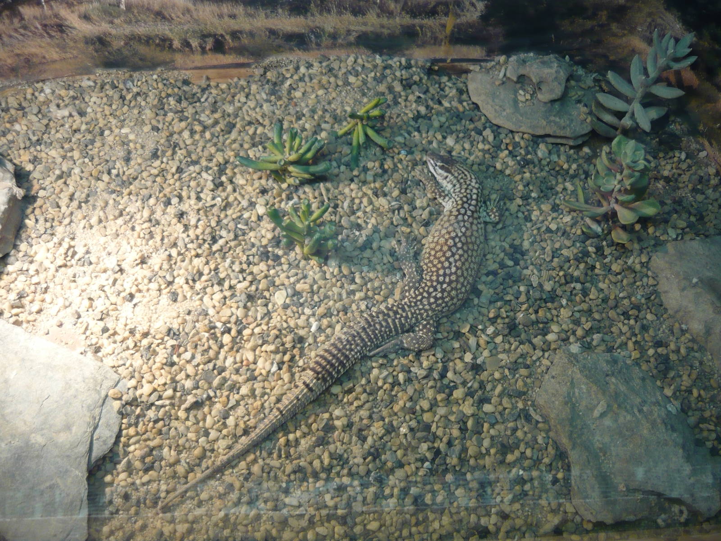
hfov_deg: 55.4
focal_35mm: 33
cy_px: 270
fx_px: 687
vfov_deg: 42.9
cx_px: 360
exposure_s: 1/30
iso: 200
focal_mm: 5.5
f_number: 2.8
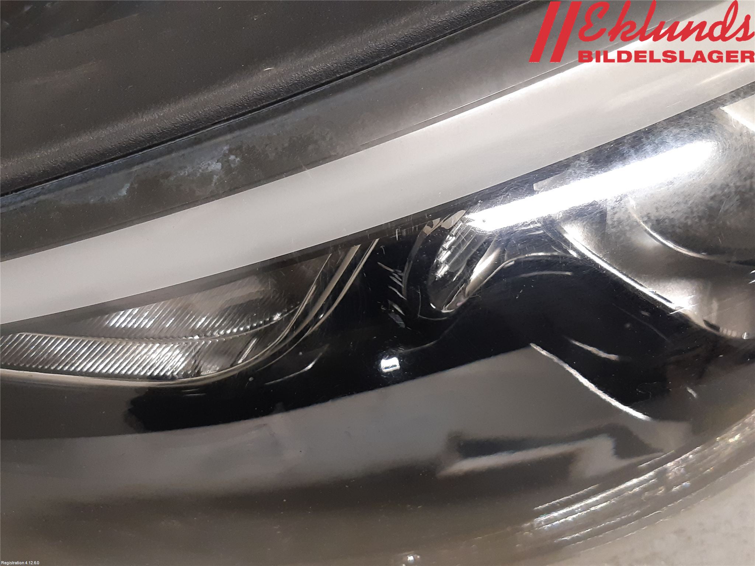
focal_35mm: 26
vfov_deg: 53.1
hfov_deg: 67.3
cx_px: 378
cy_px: 283
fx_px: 567
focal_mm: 3.93
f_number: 1.7
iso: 200
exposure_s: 1/50
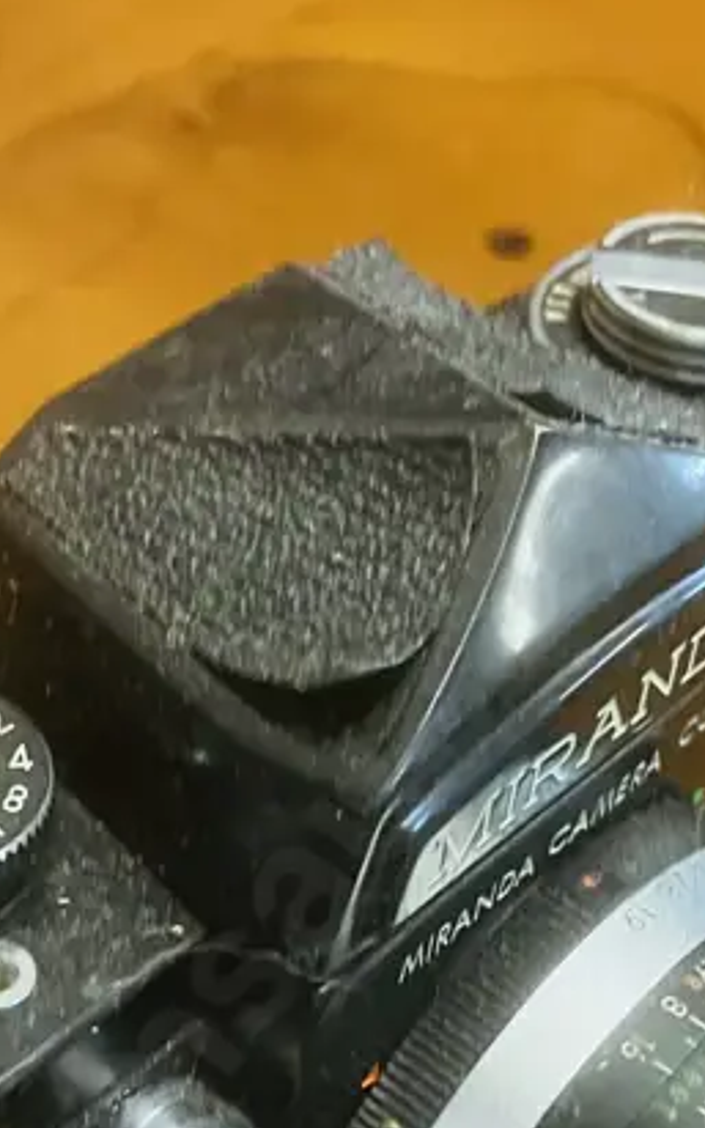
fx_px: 2274
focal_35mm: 74
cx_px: 219
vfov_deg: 26.9
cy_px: 1007
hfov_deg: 17.6
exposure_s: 1/33
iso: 320
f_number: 1.8
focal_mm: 3.99
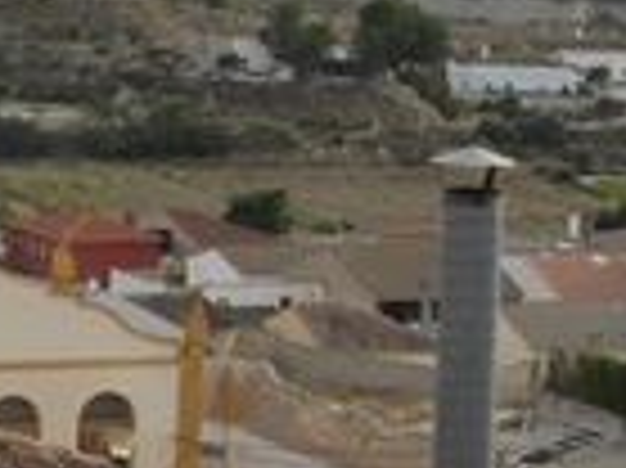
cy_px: 9
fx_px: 2746
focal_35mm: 152
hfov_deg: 12.3
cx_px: -336
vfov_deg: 9.7
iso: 160
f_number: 3.6
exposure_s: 1/500
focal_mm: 5.4
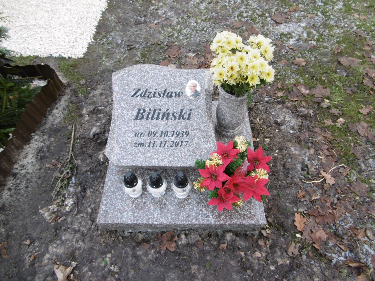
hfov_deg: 71.6
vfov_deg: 56.8
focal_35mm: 24
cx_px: 188
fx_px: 260
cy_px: 140
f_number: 3.1
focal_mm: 4.3
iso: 100
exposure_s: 1/60
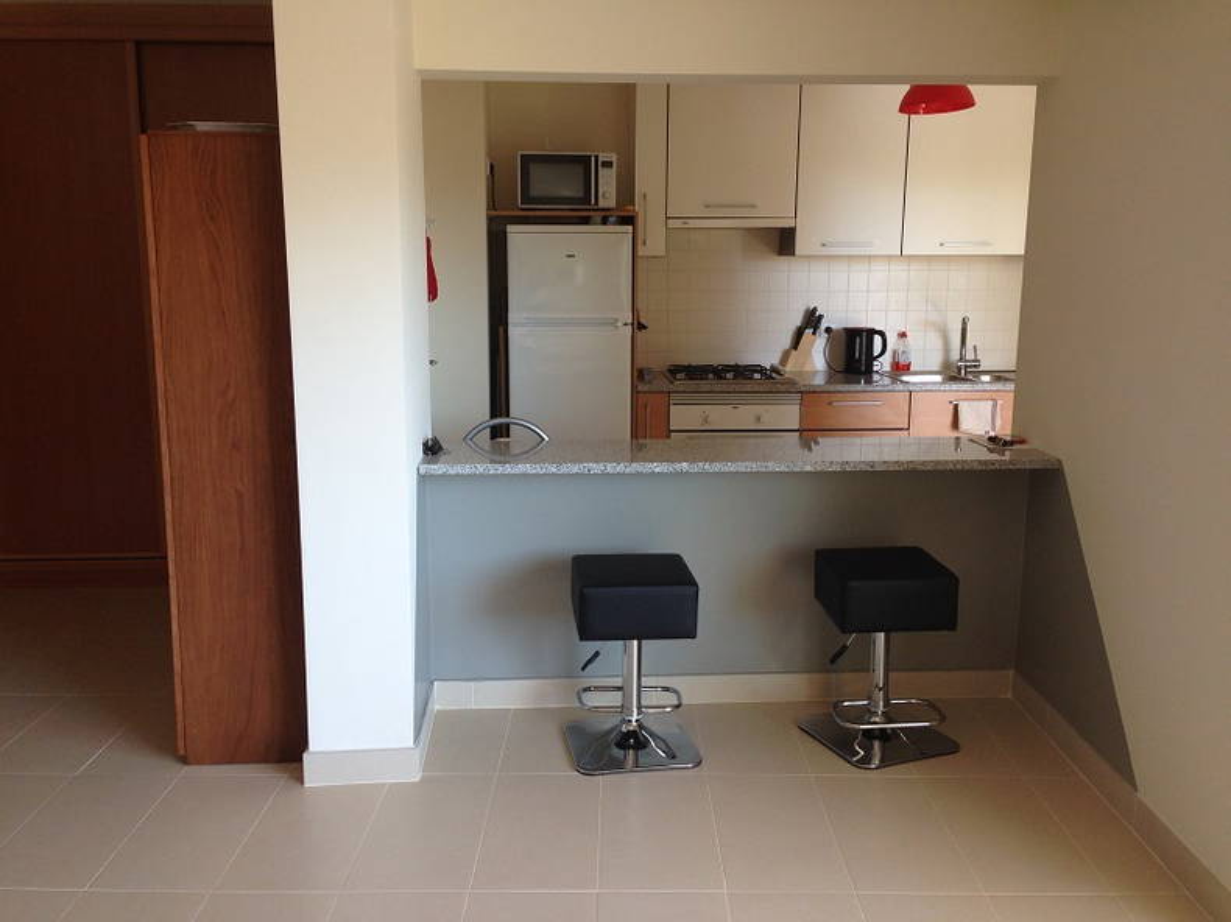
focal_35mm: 33
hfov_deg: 55.4
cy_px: 461
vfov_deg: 42.9
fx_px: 1173
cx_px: 616
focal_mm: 4.12
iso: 50
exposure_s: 1/60
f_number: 2.4
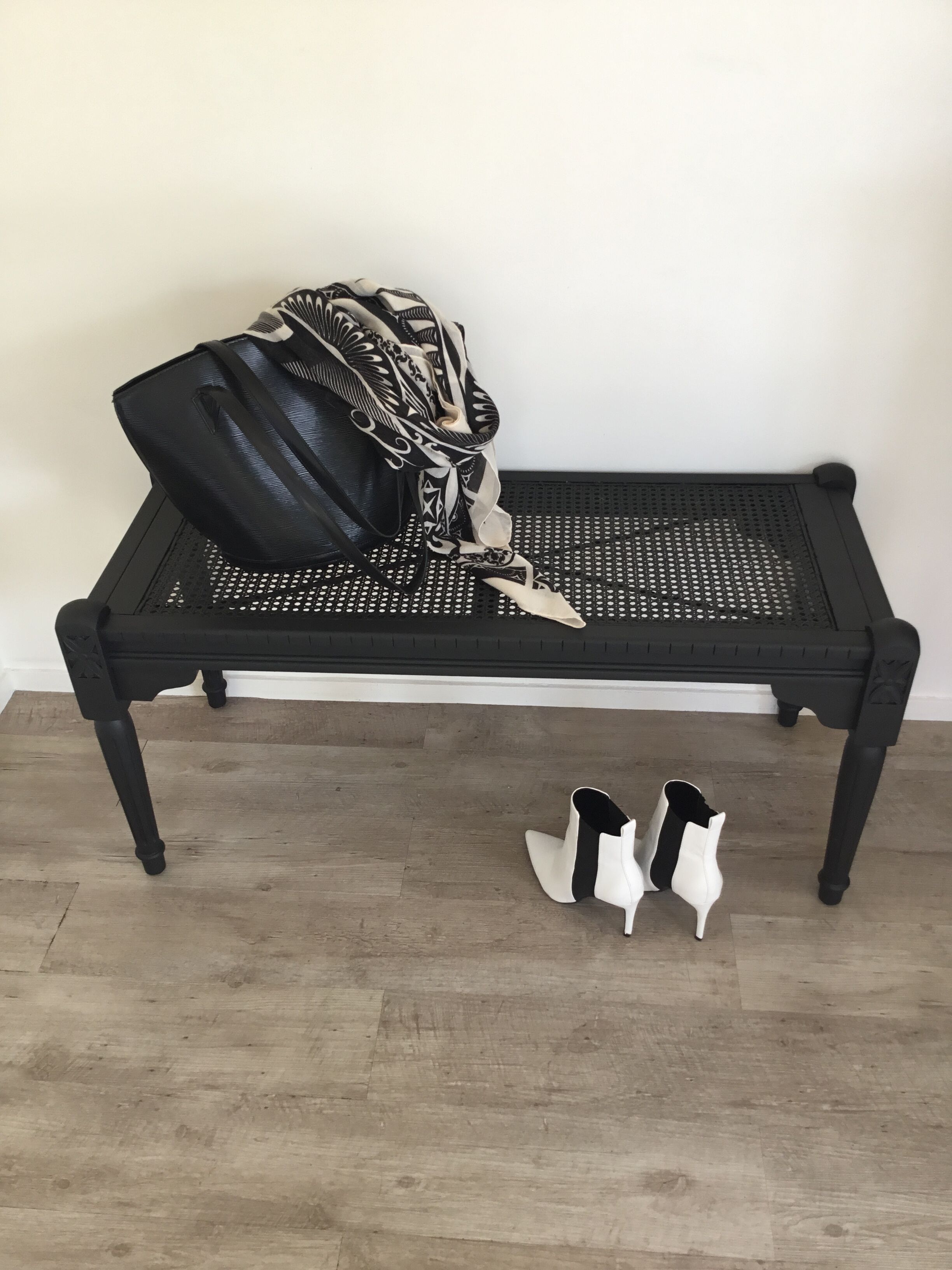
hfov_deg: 45.4
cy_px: 635
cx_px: 476
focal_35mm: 31
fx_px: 1137
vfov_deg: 58.4
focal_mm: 3.3
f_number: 2.4
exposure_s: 1/33
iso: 25
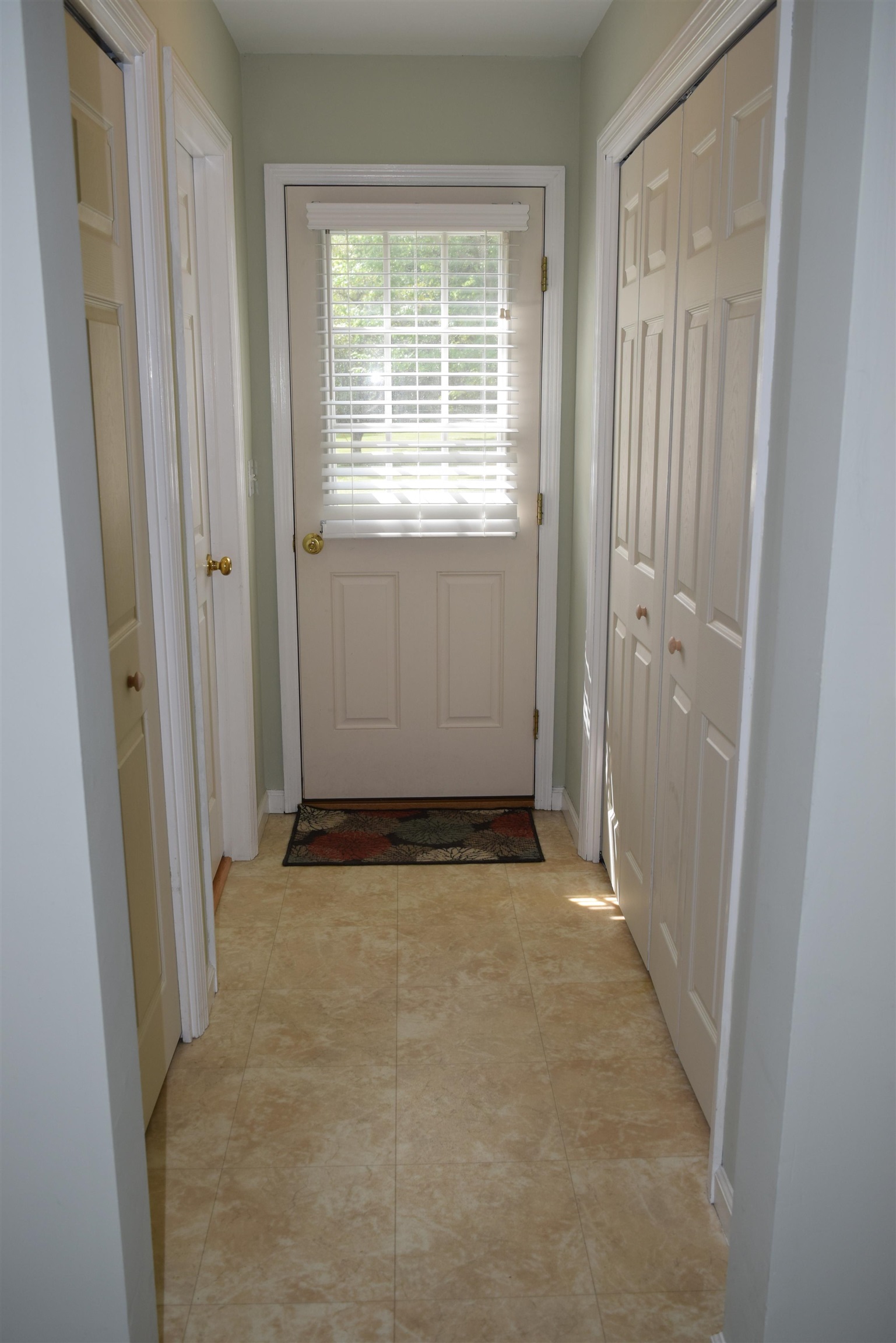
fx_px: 1175
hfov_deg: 41.7
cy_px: 672
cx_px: 448
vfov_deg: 59.5
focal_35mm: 32
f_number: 5.6
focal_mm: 21
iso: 250
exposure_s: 1/125
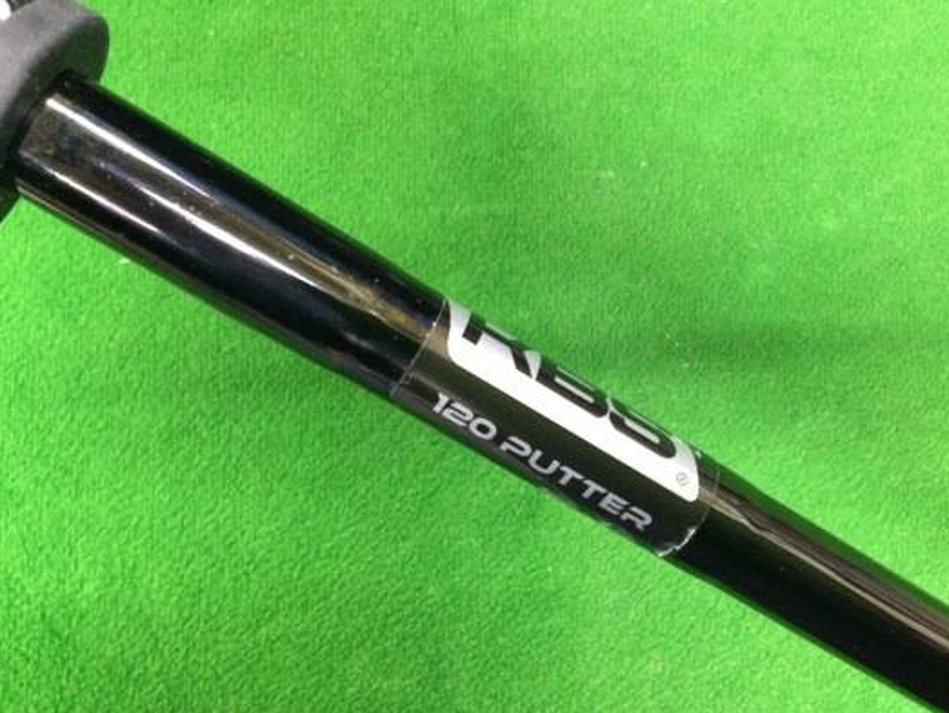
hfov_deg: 48.6
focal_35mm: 38
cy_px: 369
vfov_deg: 37.7
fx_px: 1042
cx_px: 576
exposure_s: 1/17
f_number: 2.4
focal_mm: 3.3
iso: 200
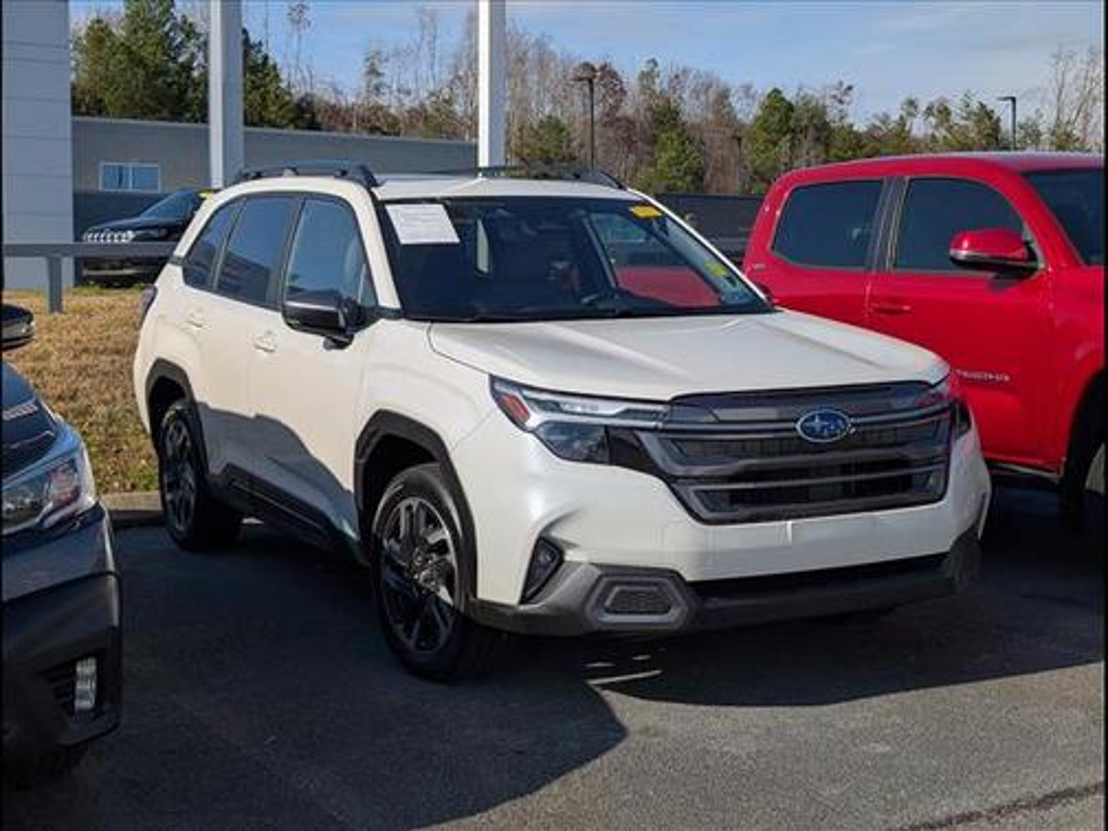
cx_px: 554
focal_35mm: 49
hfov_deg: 38.9
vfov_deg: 29.7
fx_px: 1568
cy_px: 416
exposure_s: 1/2500
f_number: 1.68
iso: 22
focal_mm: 6.9
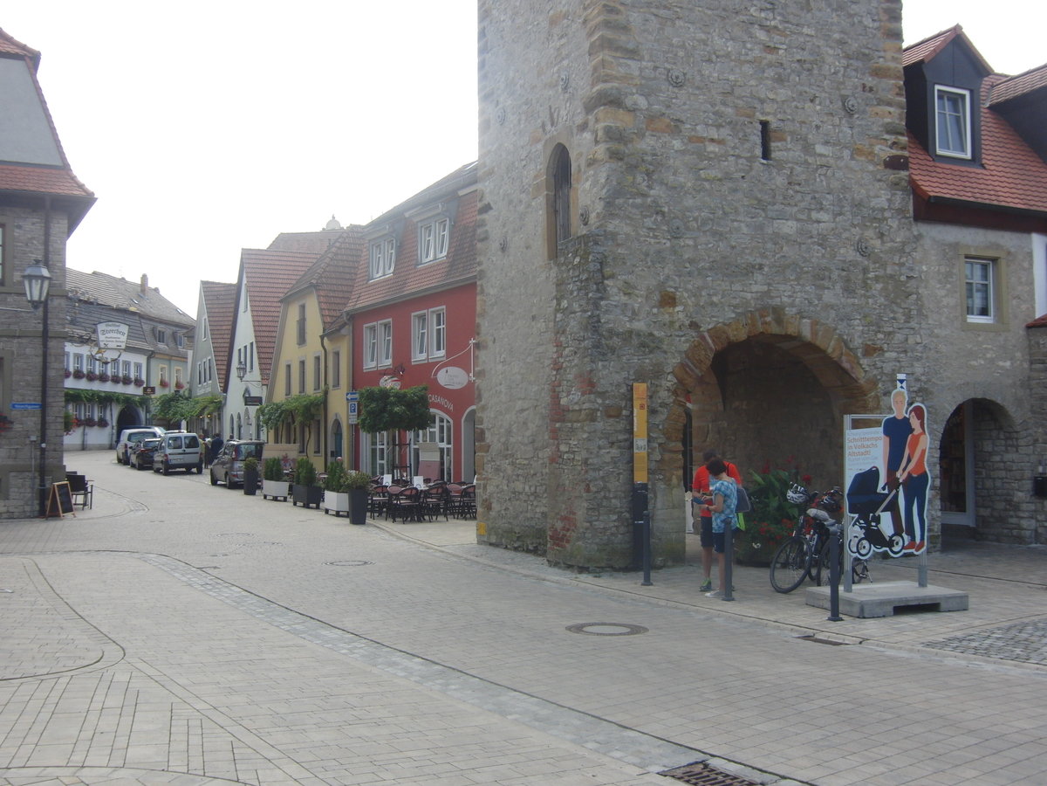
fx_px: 1059
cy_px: 393
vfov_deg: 40.7
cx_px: 524
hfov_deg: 52.6
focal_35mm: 35
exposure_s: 1/250
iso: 100
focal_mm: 6.1
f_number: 3.6
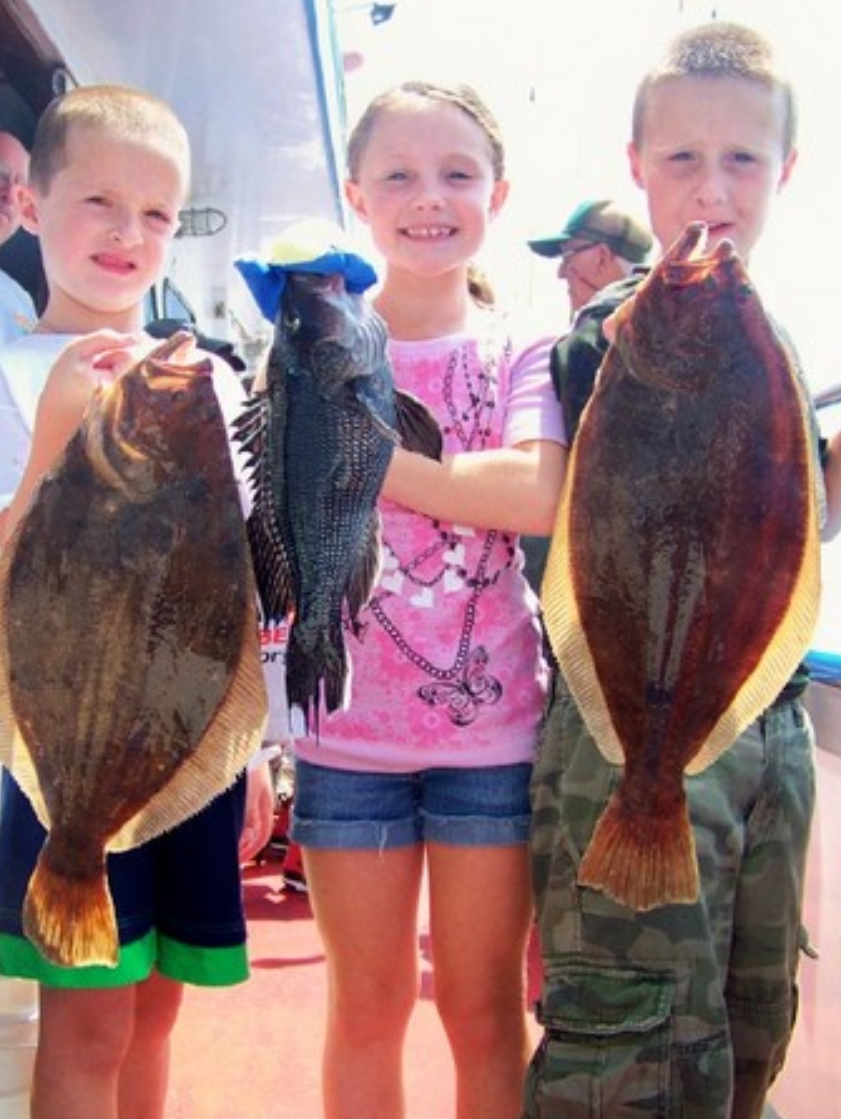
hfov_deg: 33.6
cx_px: 374
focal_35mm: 43
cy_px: 568
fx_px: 1392
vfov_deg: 43.8
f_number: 2.8
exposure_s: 1/250
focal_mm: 5.85
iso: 64
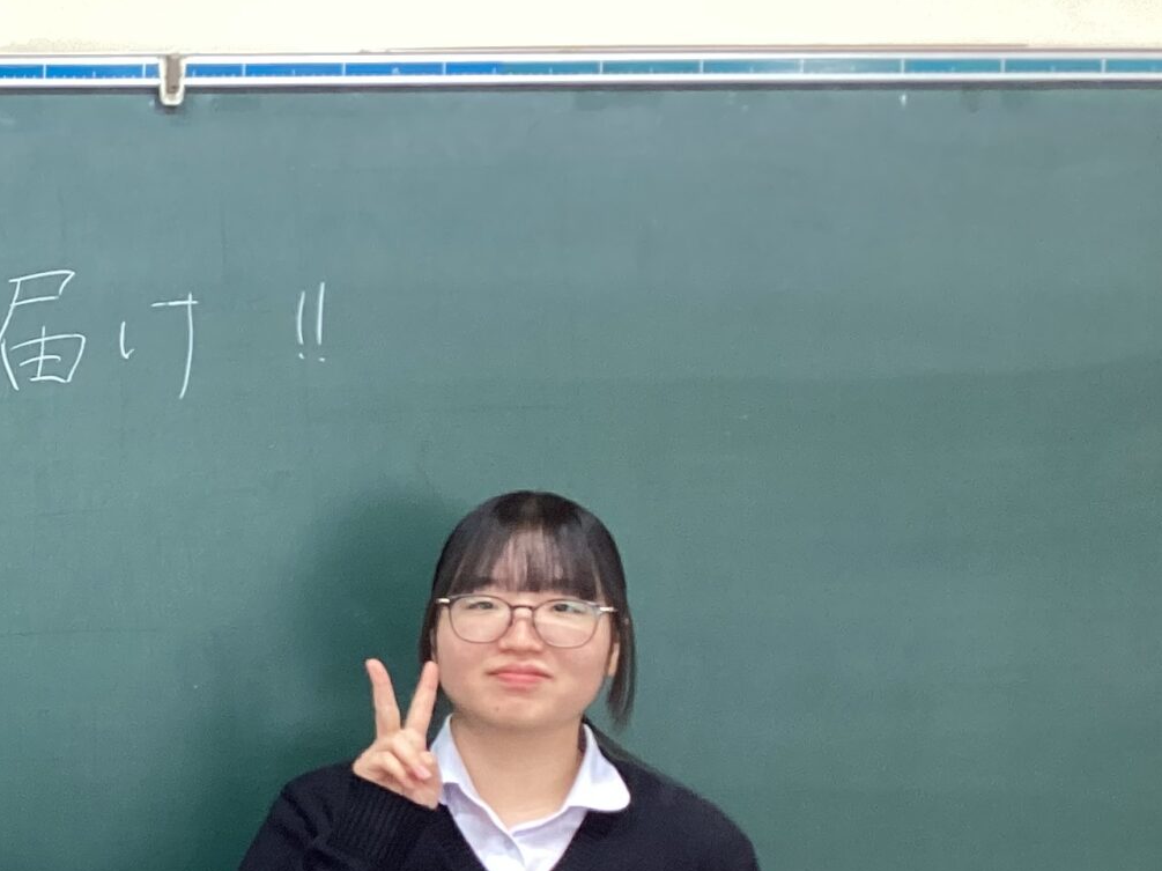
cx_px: -223
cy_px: 719
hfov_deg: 22.8
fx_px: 2651
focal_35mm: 79
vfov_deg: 18.4
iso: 100
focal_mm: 3.3
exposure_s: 1/50
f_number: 2.4
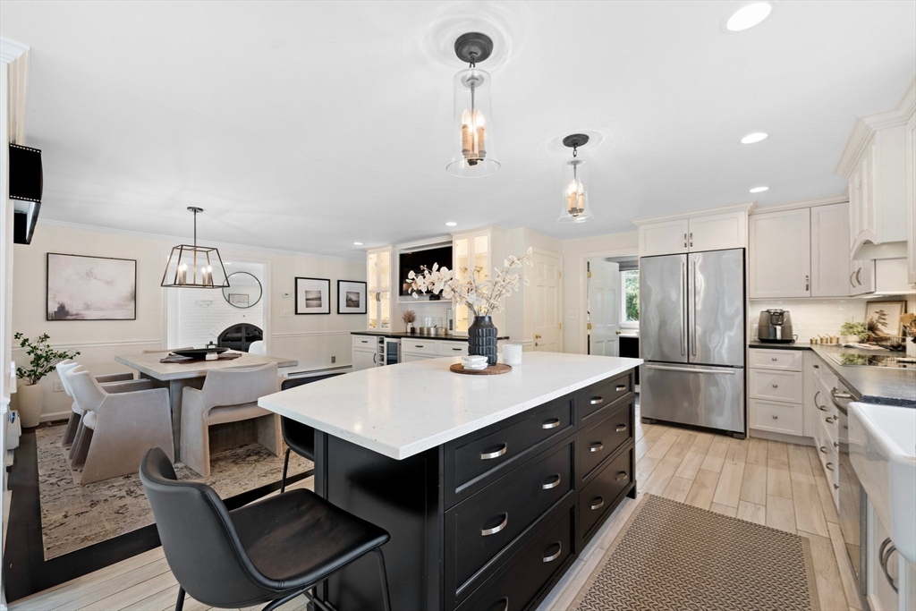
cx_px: 458
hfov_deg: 104.2
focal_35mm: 14
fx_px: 356
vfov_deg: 81.2
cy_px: 306
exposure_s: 1/6
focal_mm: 14
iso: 400
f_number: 8
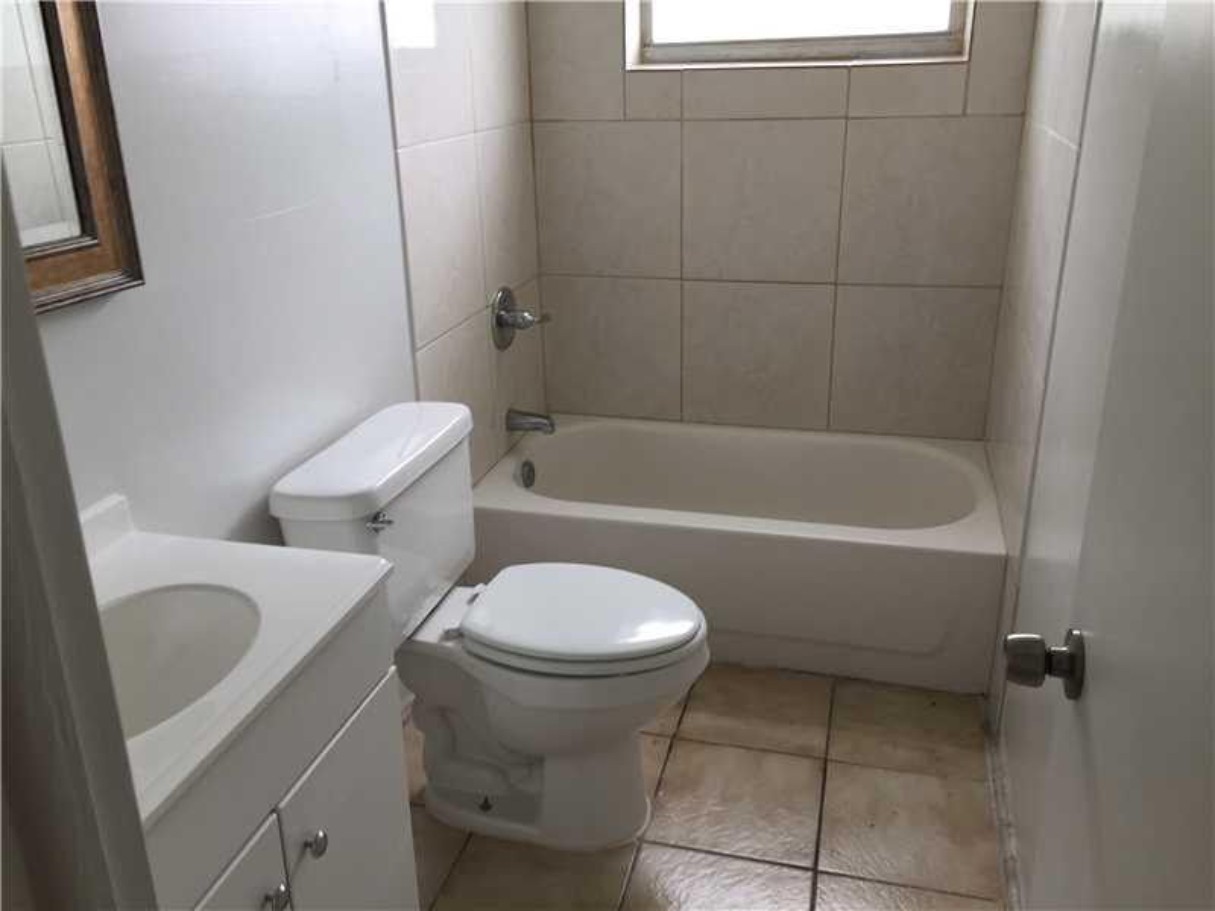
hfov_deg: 61.7
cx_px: 608
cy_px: 456
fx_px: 1018
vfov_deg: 48.2
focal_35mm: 29
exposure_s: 1/60
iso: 40
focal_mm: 4.15
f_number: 2.2
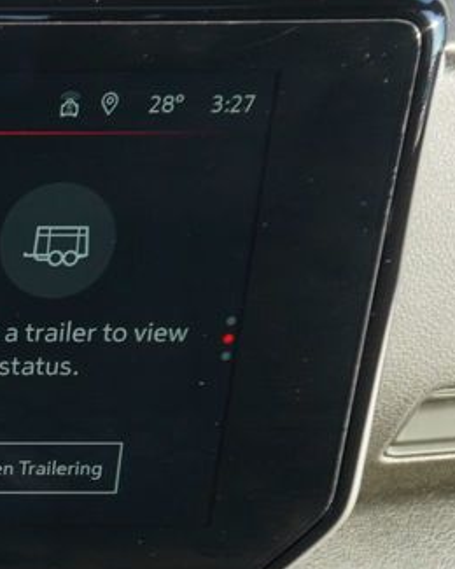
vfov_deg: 26.3
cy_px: 457
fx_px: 1195
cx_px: -373
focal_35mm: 71
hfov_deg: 17.4
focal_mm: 16
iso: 100
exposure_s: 1/80
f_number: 4.5
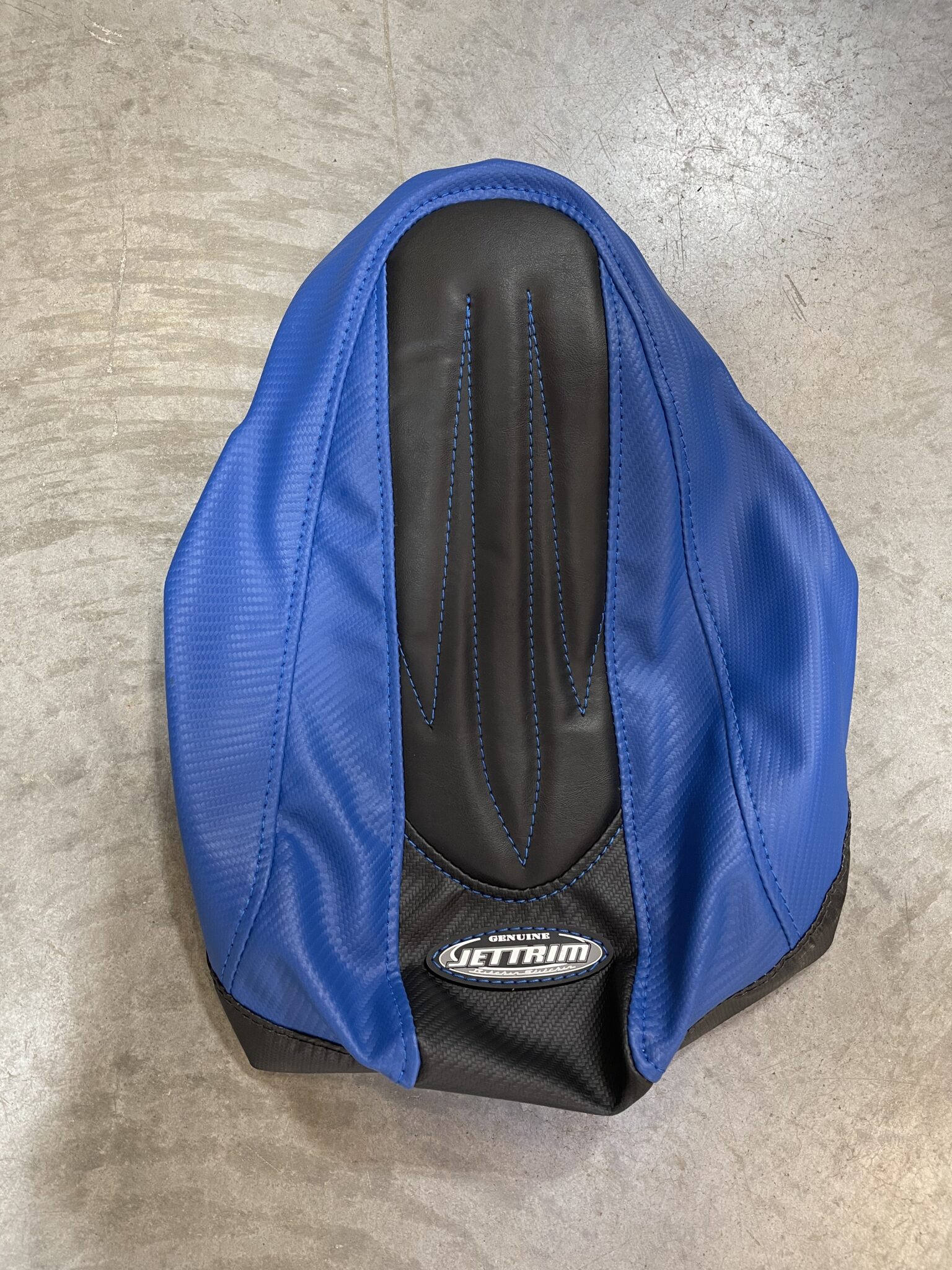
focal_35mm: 26
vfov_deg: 67.3
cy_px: 635
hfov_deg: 53.1
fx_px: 953
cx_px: 476
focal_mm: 5.1
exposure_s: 1/60
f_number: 1.6
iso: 125
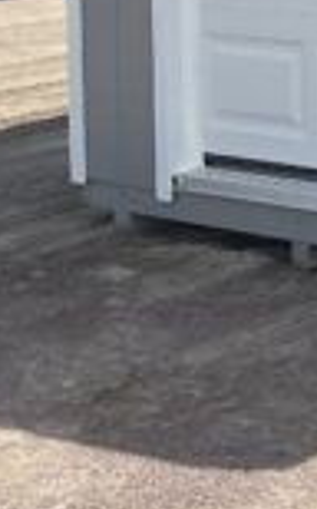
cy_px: -205
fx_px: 1662
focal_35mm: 120
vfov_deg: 16.2
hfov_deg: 9.3
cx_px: 842
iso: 16
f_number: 1.8
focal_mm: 3
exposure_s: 1/2227
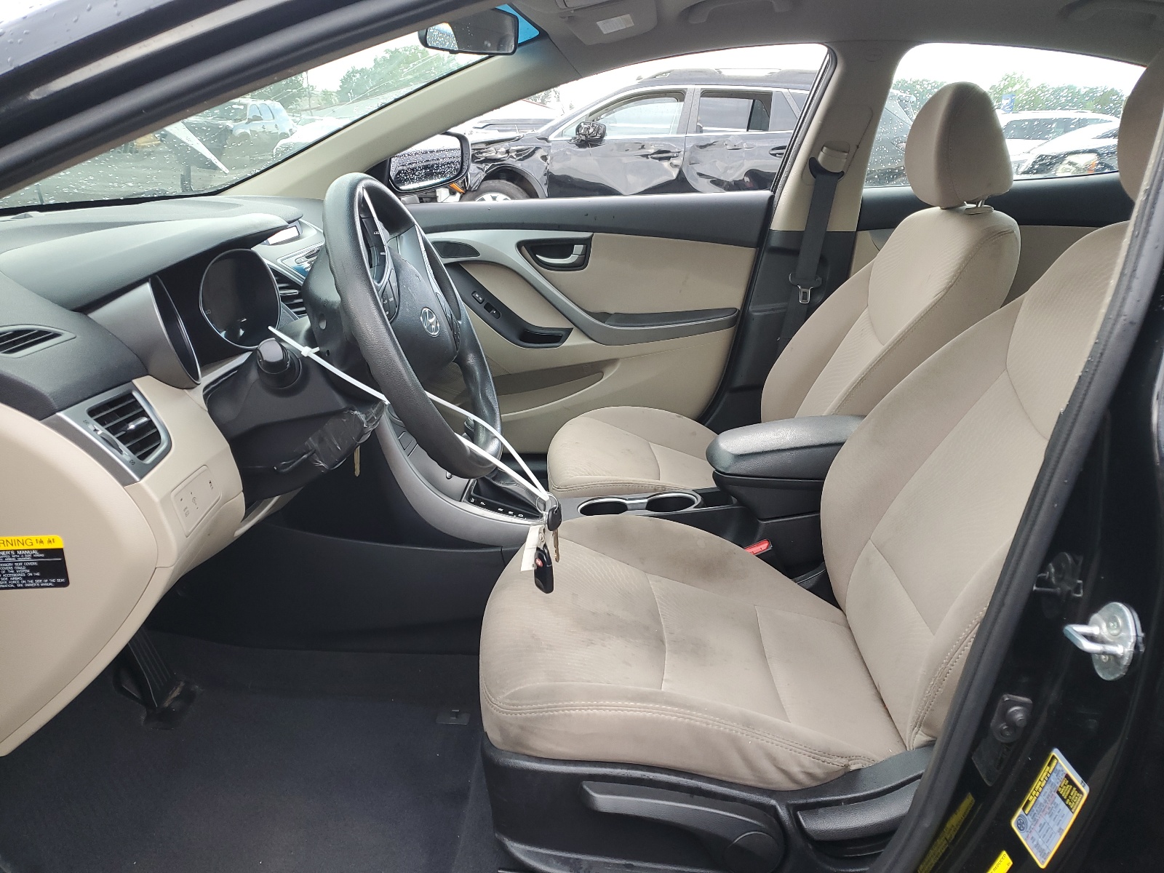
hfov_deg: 67.3
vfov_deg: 53.1
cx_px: 582
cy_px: 436
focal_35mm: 26
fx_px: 874
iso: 59
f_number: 1.5
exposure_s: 1/120
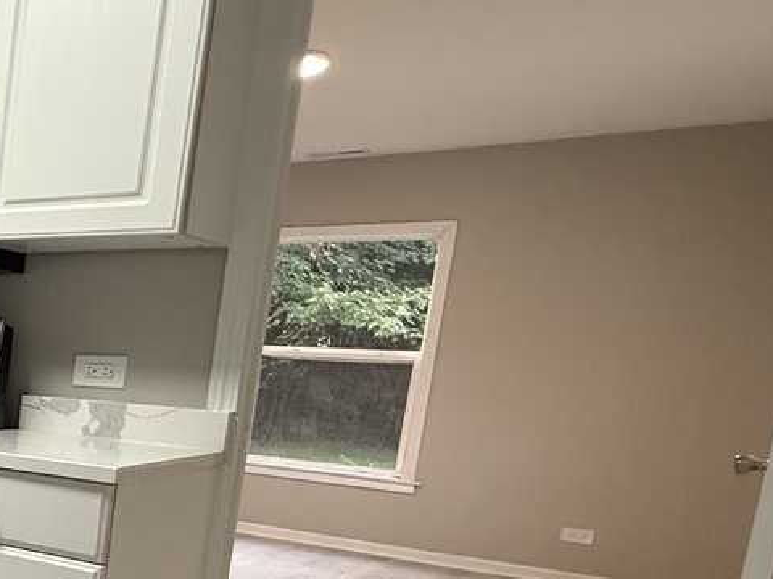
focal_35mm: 42
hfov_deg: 28.8
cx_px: -380
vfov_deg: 33.3
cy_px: 470
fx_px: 938
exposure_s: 1/120
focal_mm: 2.22
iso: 200
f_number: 2.2
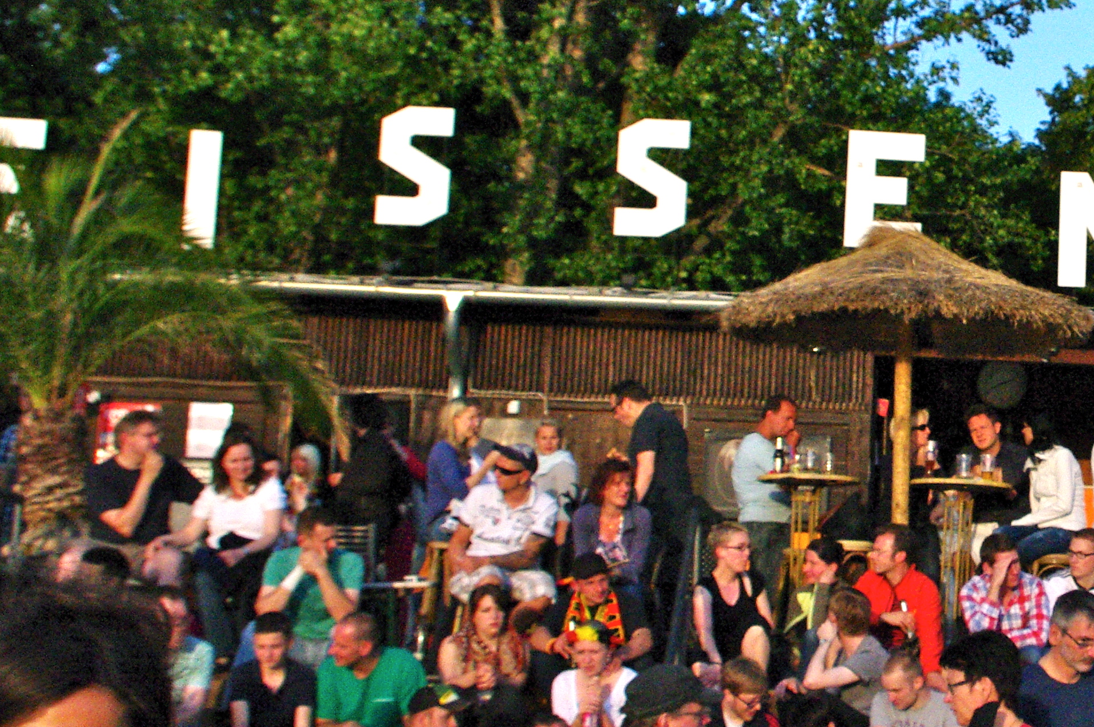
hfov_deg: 28.5
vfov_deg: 20.6
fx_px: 2004
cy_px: 314
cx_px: 1116
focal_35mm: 66
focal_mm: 18
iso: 1600
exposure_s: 1/1000
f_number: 9.5
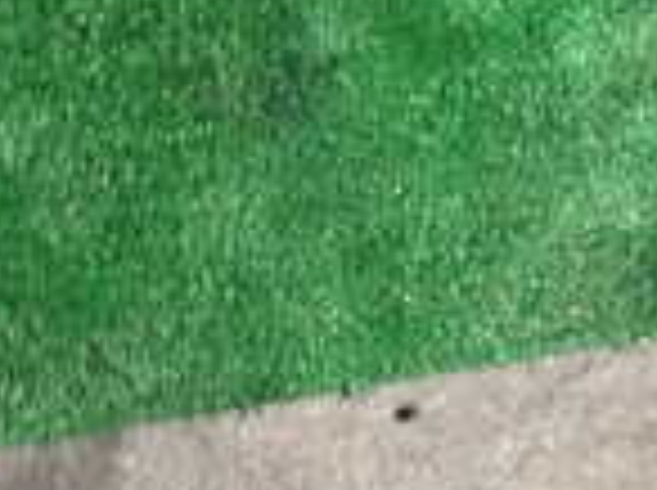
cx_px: 1292
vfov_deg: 13.6
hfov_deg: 15.5
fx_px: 1952
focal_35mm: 103
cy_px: -198
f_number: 5.6
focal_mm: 4.5
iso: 100
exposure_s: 1/80
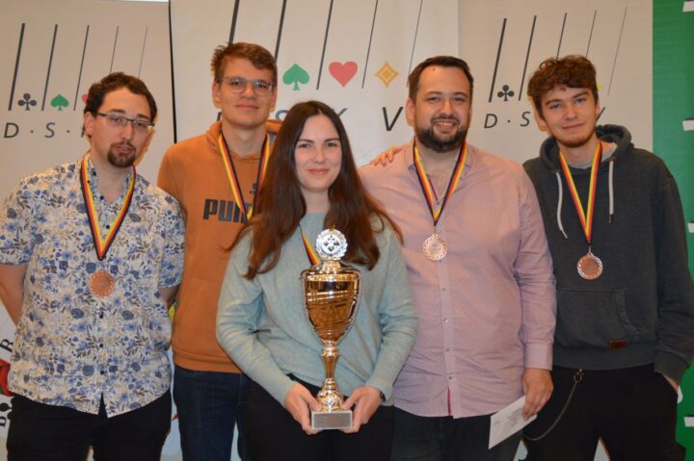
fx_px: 838
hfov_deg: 45.0
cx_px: 347
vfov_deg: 30.8
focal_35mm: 44
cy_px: 230
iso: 560
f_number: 3.8
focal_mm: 29
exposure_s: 1/60
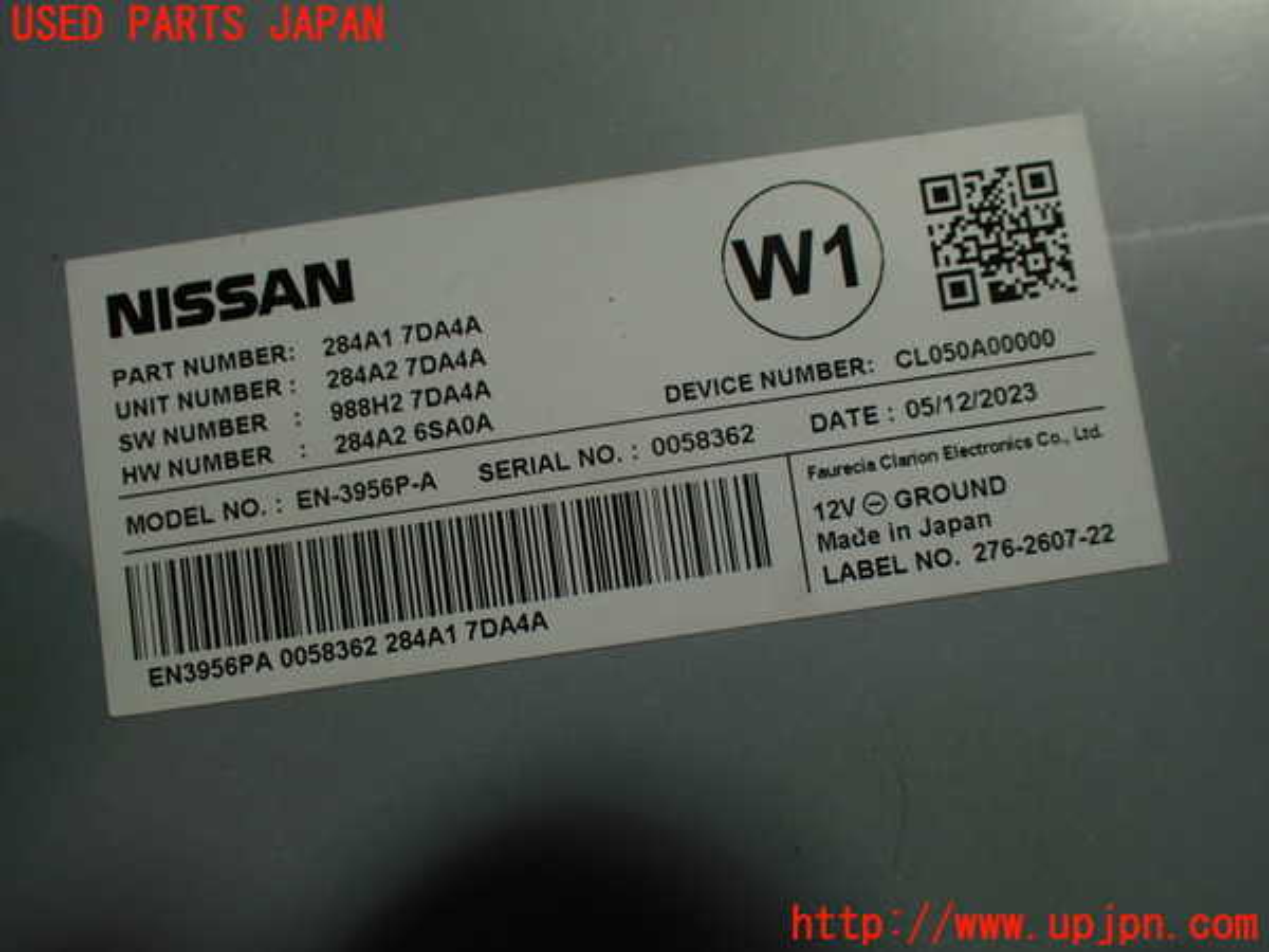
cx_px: 634
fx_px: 1100
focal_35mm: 30
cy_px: 476
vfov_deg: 46.8
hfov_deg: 60.0
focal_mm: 5.4
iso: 125
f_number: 2.3
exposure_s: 1/125
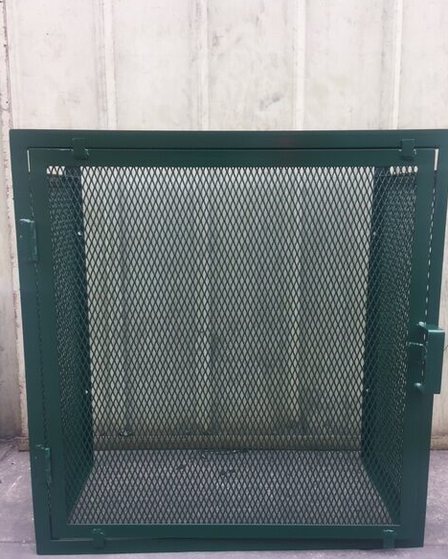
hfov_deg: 47.2
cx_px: 227
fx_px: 513
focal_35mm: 31
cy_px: 282
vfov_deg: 57.1
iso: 32
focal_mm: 4.15
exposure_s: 1/120
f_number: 2.2
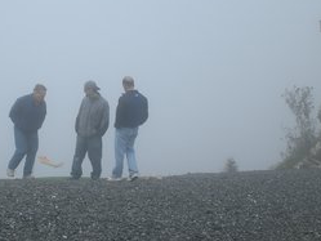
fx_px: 761
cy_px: 115
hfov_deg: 23.6
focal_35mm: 82
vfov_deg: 18.0
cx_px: 89
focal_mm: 8.44
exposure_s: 1/320
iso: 50
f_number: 5.1
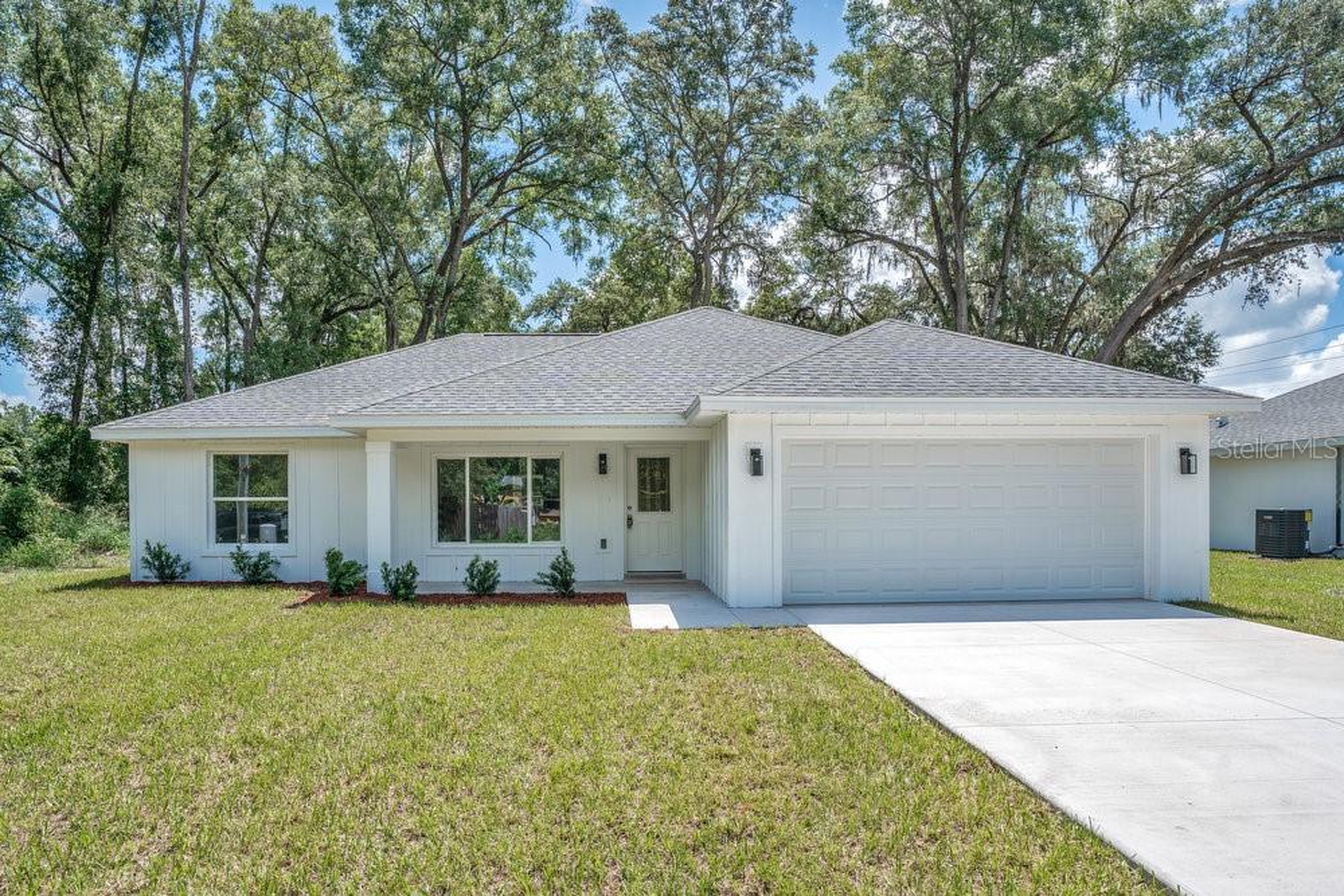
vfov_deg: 70.5
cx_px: 672
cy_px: 448
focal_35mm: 17
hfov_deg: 93.3
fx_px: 635
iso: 100
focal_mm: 17
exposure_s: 1/125
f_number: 9
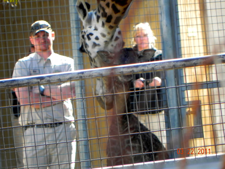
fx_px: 4407
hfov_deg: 2.9
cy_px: 84
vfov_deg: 2.2
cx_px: 112
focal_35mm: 678
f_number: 5
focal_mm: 120
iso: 160
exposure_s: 1/76.5
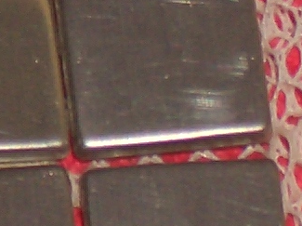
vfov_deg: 1.8
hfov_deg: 2.4
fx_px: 7216
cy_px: -169
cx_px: -571
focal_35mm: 828
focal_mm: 17.4
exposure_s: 1/60
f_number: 4.8
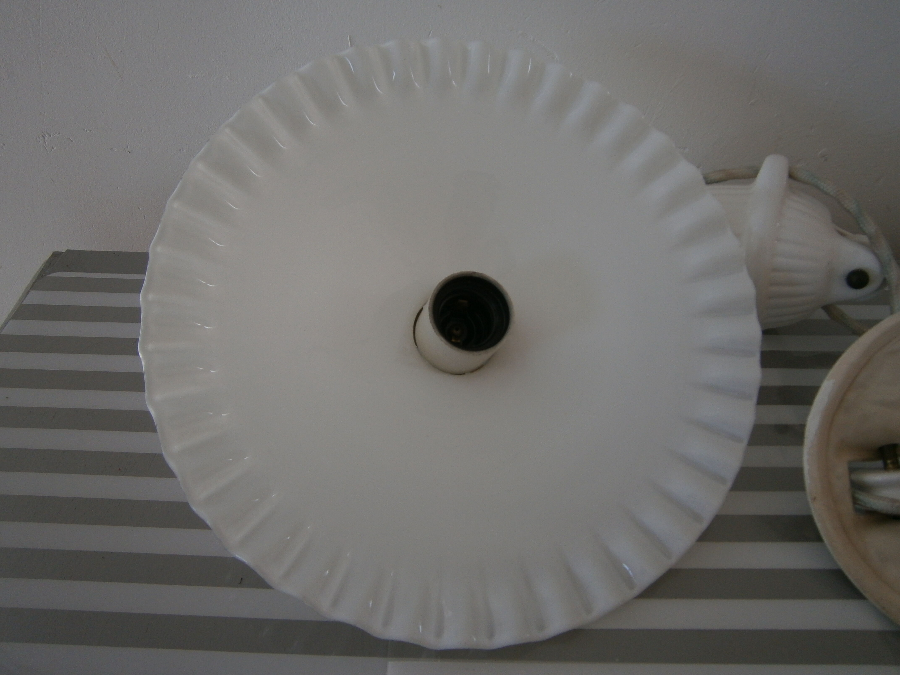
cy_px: 338
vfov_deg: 53.1
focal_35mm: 26
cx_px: 450
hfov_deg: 67.3
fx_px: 676
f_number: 2.8
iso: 80
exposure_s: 1/60
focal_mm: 4.7
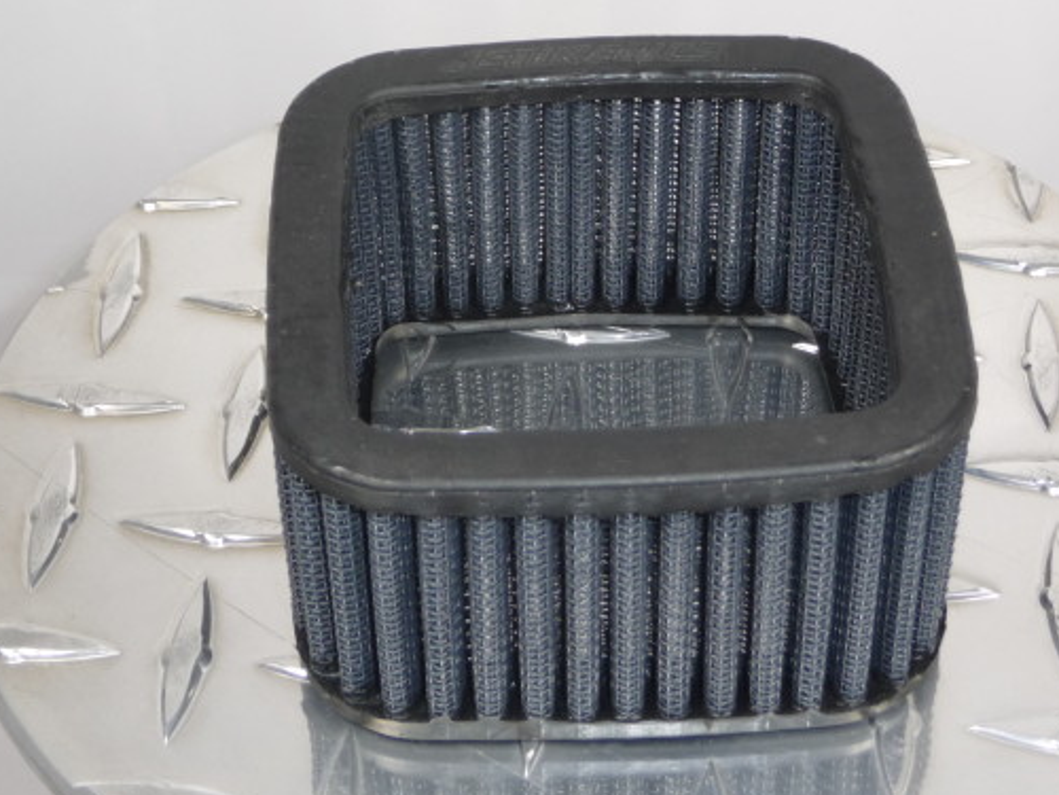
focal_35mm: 90
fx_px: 2753
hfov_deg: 21.8
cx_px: 606
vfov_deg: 16.4
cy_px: 403
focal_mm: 9.3
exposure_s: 1/30
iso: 100
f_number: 4.3
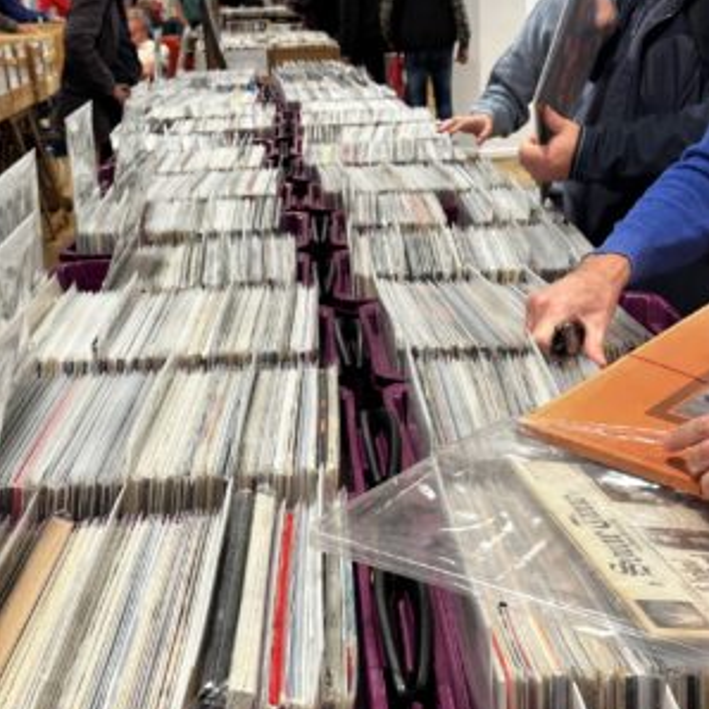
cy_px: 381
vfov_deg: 30.0
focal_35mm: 57
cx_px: 354
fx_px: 1321
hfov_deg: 30.0
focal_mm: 6.86
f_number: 1.78
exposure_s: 1/60
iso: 160
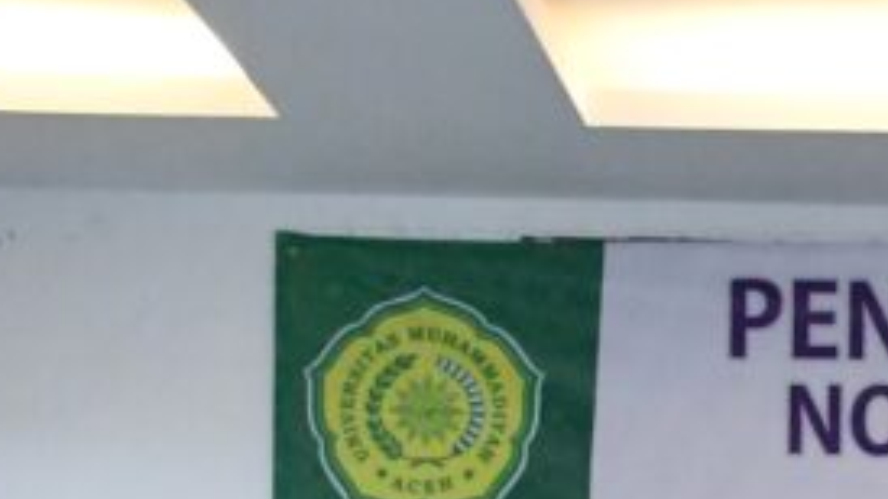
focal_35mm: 194
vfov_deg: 6.0
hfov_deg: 10.5
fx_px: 4567
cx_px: 1510
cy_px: 1260
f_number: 4.5
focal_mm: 22
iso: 3200
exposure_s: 1/100
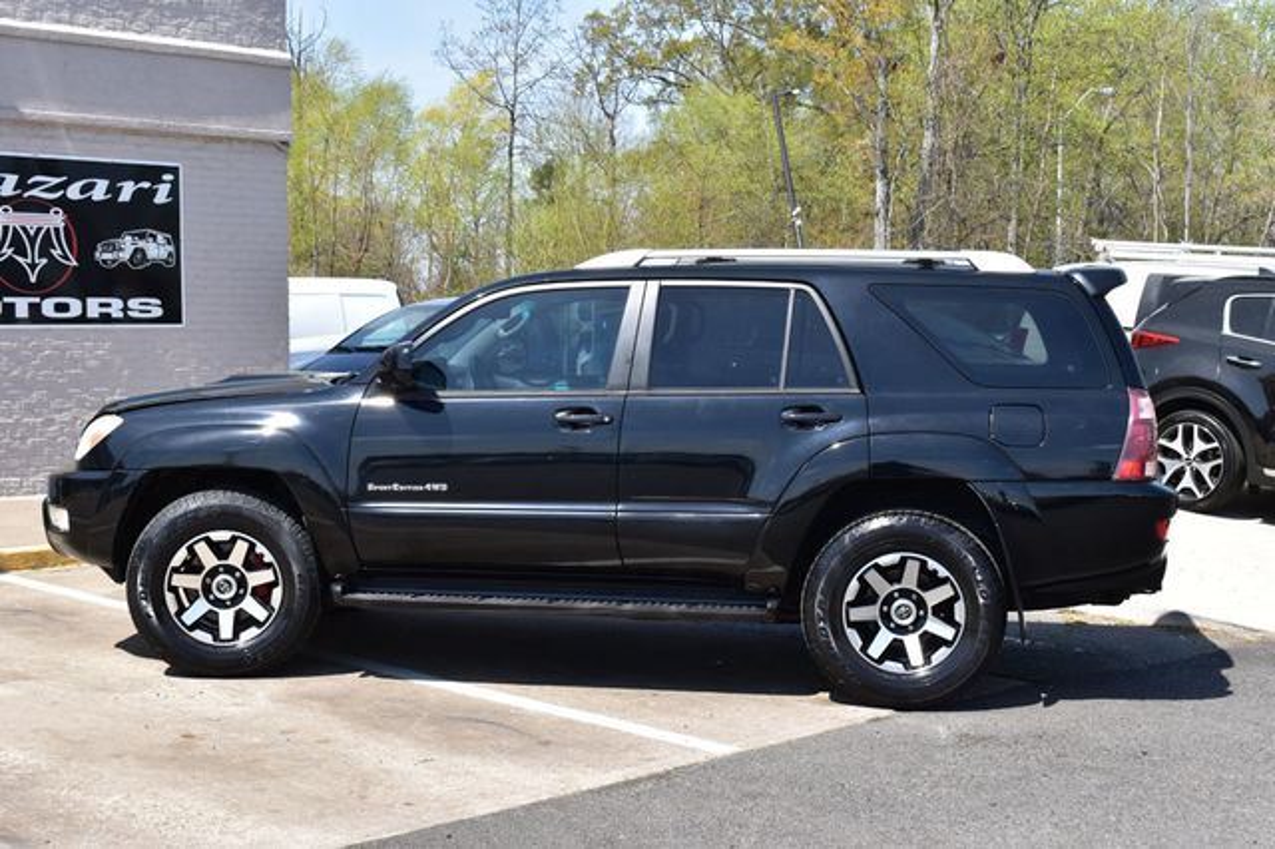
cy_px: 424
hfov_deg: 38.9
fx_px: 1805
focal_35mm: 51
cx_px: 638
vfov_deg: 26.5
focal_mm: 34
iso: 400
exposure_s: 1/400
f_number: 11
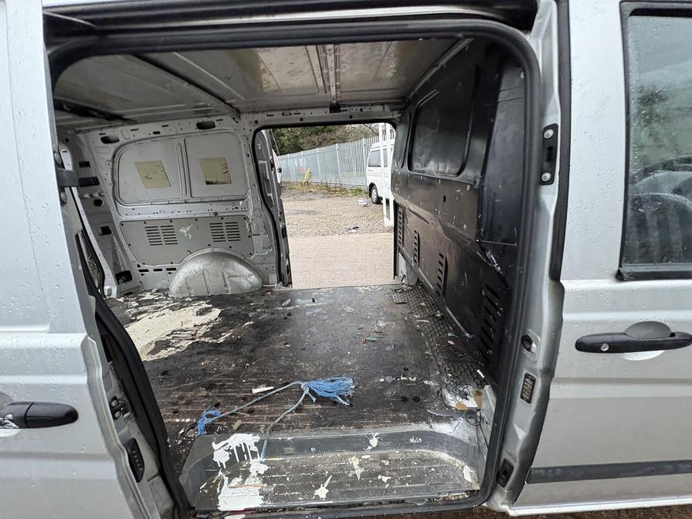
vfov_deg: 85.7
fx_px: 280
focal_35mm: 14
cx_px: 346
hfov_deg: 102.1
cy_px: 260
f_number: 2.2
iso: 250
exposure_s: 1/89
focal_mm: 2.22
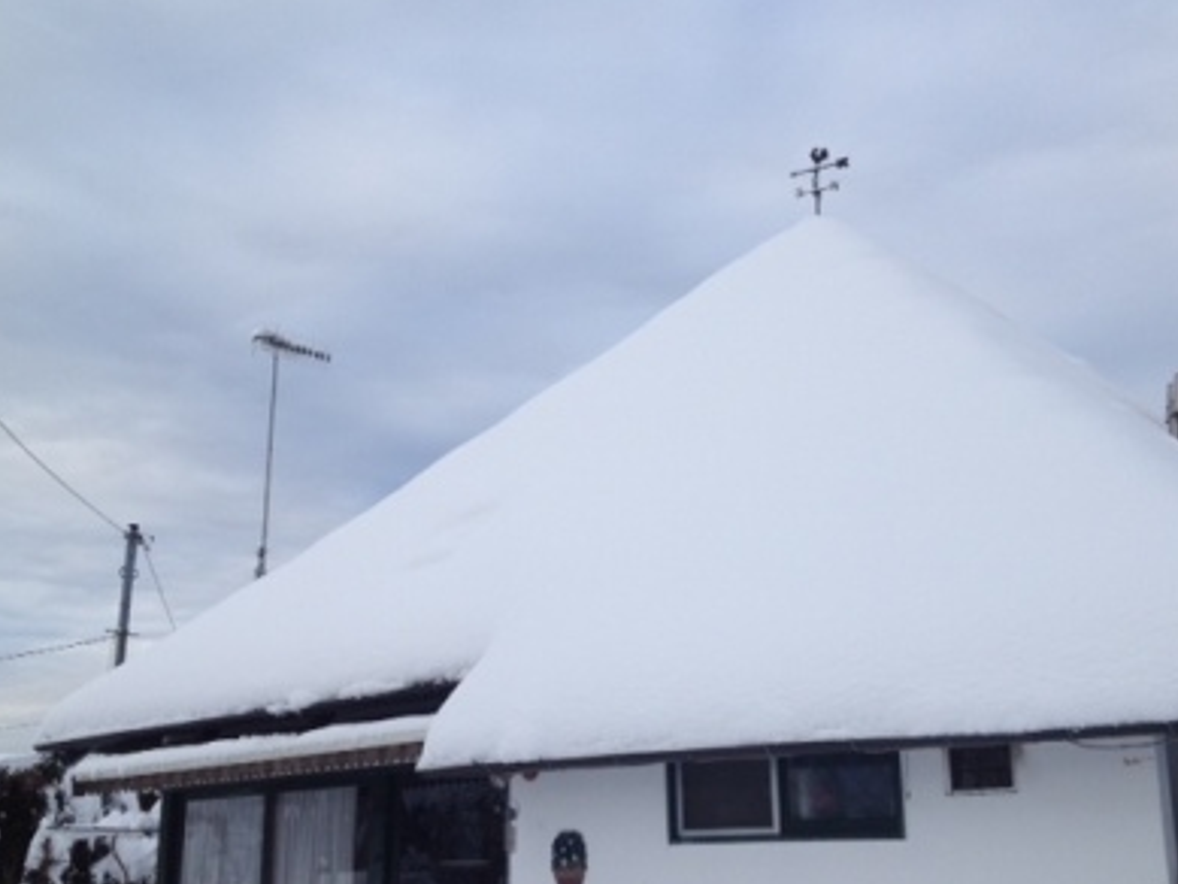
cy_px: 498
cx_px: 597
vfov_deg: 32.2
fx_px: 1532
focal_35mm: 45
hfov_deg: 42.1
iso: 64
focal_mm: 4.28
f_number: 2.4
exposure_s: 1/789
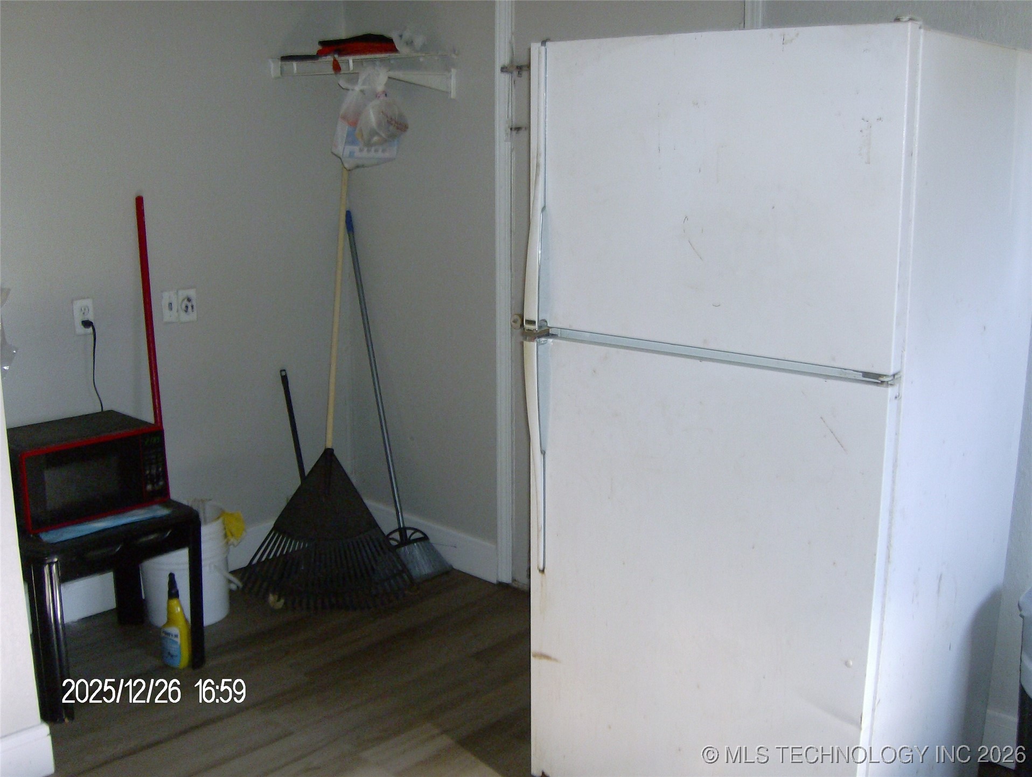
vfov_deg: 39.7
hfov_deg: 51.3
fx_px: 1075
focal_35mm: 36
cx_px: 516
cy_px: 388
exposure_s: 1/60
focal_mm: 6
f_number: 2.8
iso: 200
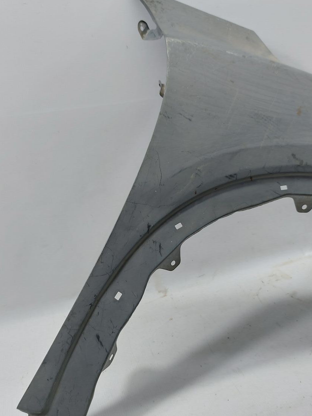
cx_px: 128
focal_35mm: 30
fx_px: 361
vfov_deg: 60.0
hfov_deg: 46.6
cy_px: 216
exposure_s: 1/50
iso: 80
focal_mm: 5.23
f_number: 1.8
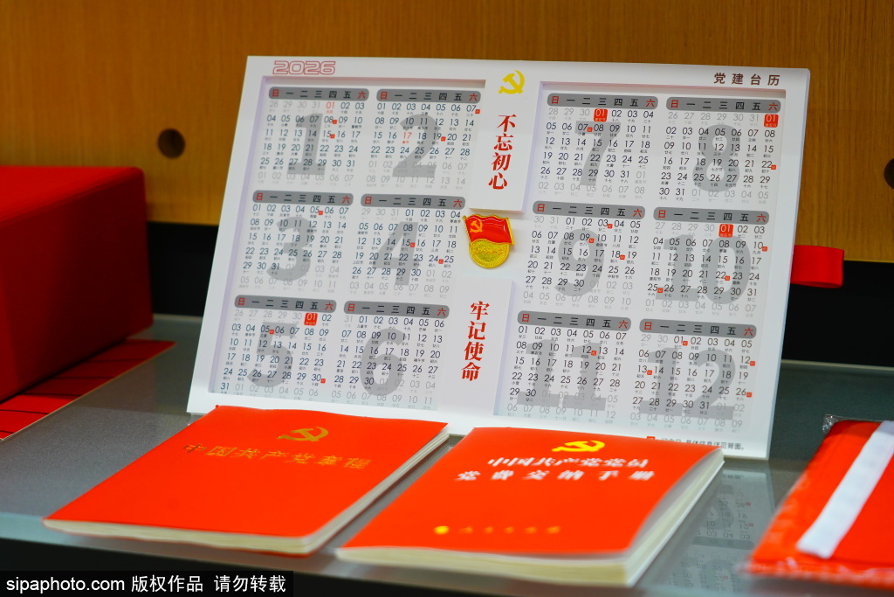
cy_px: 298
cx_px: 447
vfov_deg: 17.7
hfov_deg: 26.3
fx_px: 1912
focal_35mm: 77
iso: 1000
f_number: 5.6
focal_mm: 77
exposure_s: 1/60
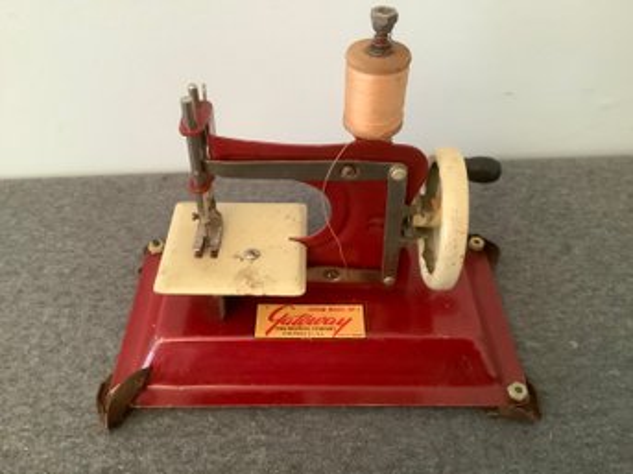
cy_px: 237
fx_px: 567
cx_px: 316
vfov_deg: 45.4
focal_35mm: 31
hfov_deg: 58.4
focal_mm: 3.3
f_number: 2.4
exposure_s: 1/15
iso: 800
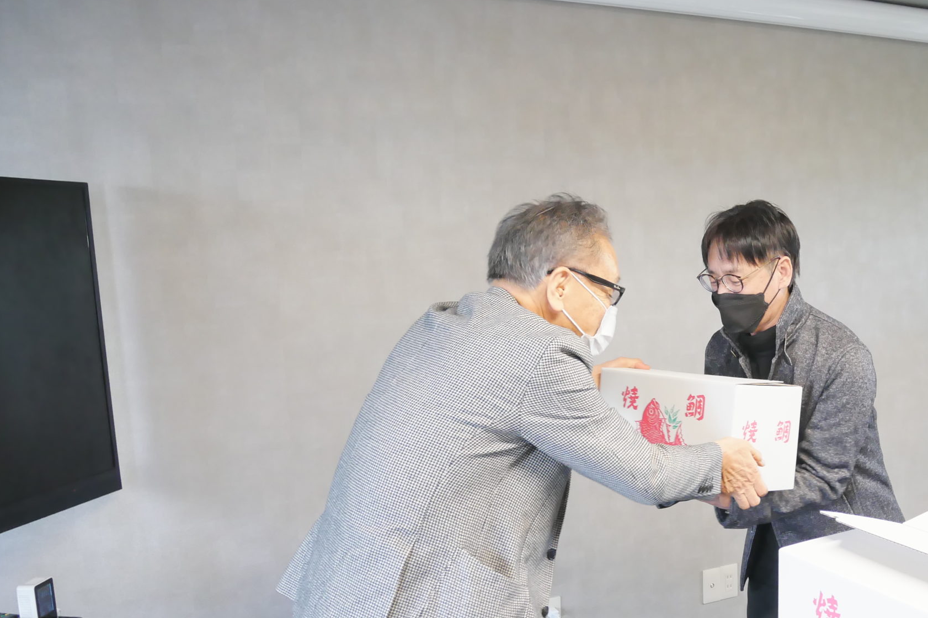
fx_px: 979
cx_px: 694
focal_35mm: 38
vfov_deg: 34.7
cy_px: 412
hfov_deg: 48.8
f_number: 3.5
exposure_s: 1/60
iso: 400
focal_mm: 12
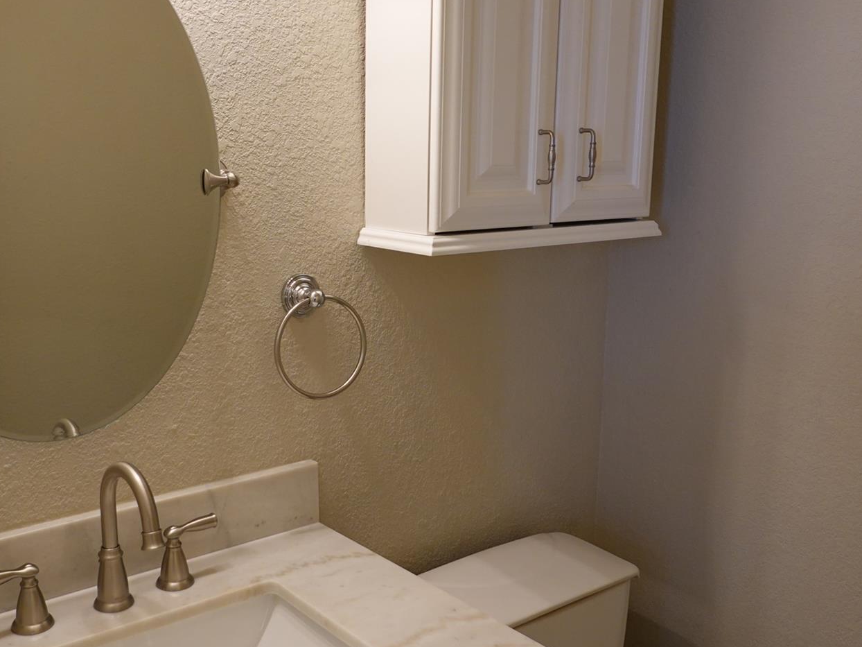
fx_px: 946
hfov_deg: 48.6
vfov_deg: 37.7
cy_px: 348
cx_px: 338
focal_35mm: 38
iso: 250
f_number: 2.8
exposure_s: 1/30
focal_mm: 9
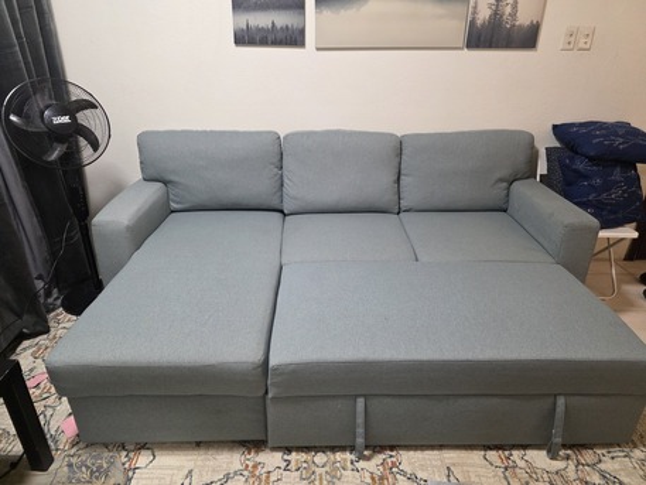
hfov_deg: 73.9
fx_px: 429
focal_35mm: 23
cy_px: 242
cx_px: 323
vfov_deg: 58.9
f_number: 1.7
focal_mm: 6.3
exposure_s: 1/100
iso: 500
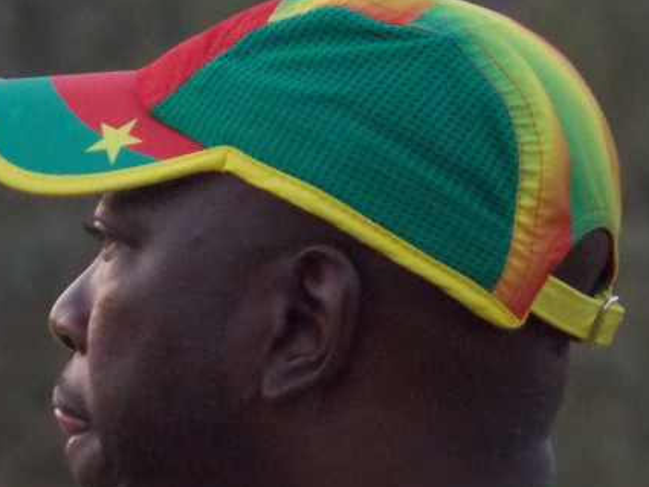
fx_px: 24249
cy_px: 362
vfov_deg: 1.2
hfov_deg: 1.5
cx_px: 130
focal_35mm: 1293
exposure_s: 1/125
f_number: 5.9
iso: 500
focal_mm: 95.4
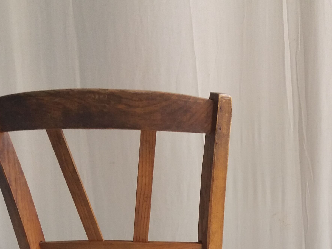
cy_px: 274
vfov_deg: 21.4
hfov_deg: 29.3
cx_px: 258
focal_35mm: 65
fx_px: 623
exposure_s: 1/100
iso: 100
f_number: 1.9
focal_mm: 3.7
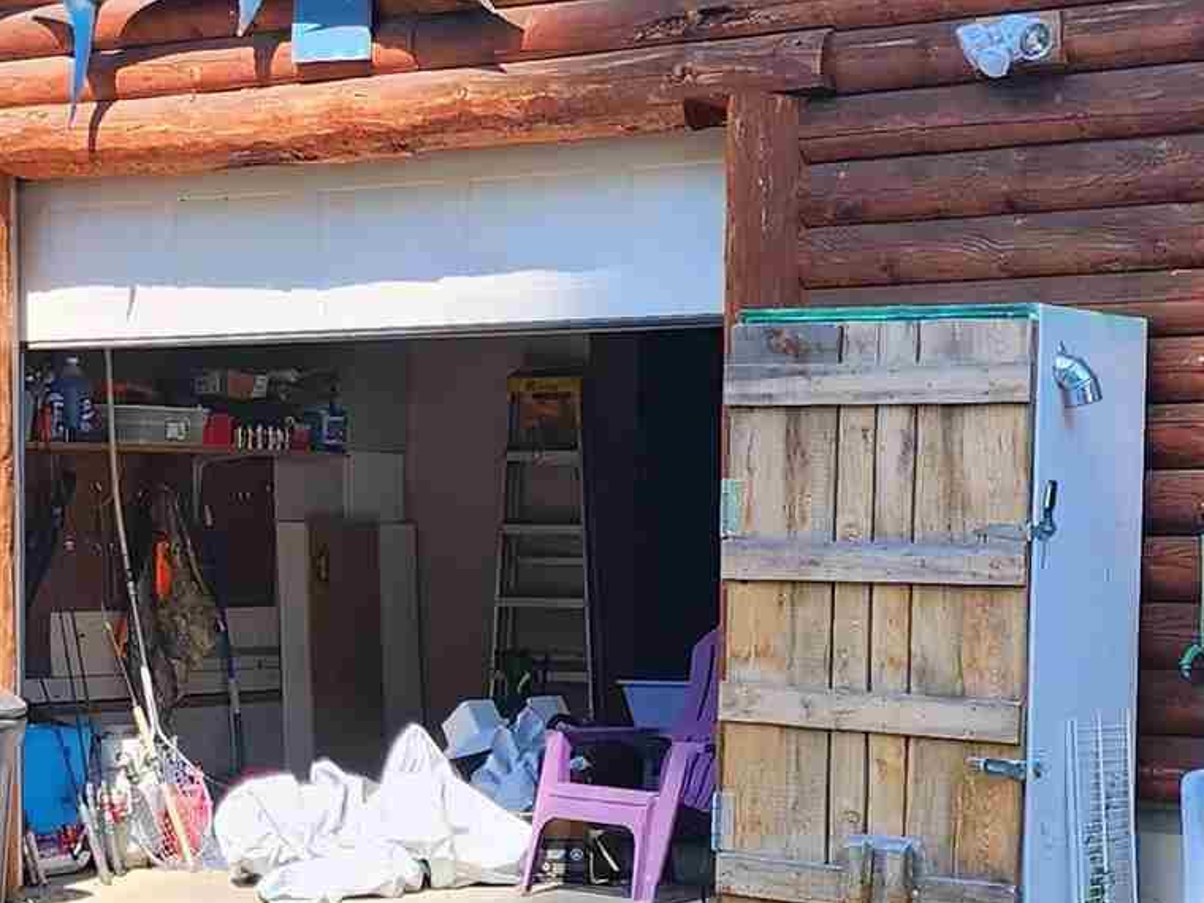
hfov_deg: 21.1
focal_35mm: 93
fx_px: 3235
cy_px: 556
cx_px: 482
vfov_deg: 15.9
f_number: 1.8
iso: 12
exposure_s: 1/263
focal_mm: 6.4
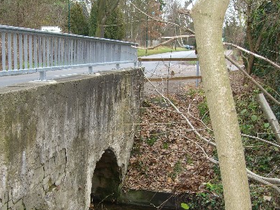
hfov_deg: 33.9
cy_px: 147
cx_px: 85
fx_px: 453
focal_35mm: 56
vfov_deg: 25.9
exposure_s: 1/100
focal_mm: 7.9
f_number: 2.8
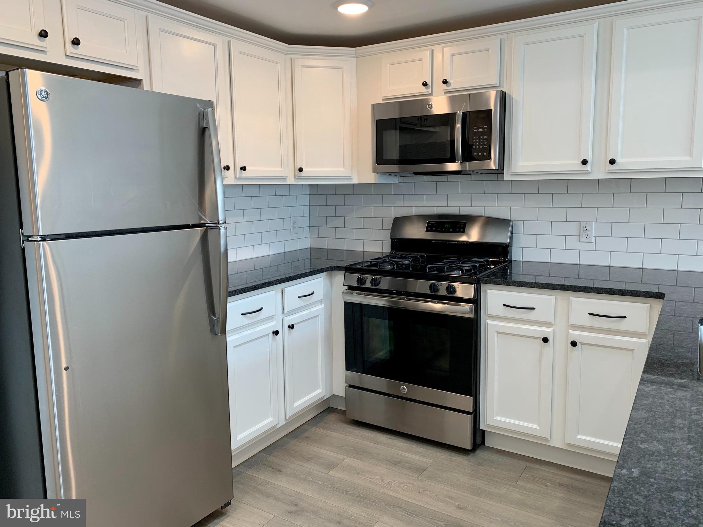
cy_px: 264
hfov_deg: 67.3
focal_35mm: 26
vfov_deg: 53.1
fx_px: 528
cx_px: 352
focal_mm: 4.25
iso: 50
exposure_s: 1/60
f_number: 1.8
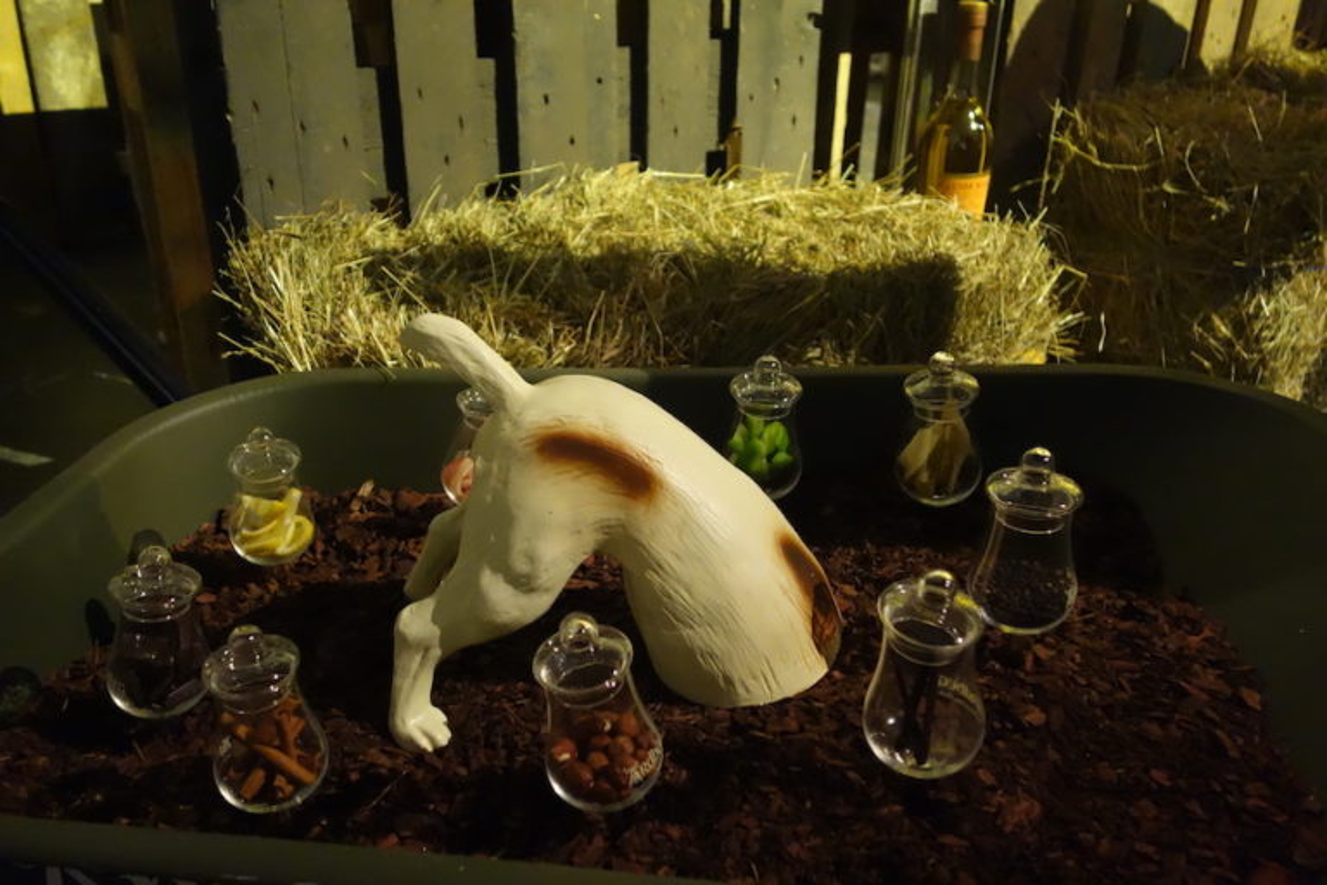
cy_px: 442
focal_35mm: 33
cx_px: 664
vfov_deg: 40.0
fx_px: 1216
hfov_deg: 57.2
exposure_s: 1/50
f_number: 2.5
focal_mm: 12.18
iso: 3200
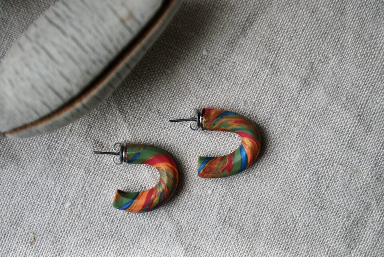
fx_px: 721
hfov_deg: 29.8
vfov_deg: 20.2
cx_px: 192
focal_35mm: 68
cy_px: 128
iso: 400
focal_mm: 45
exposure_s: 1/30
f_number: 5.3
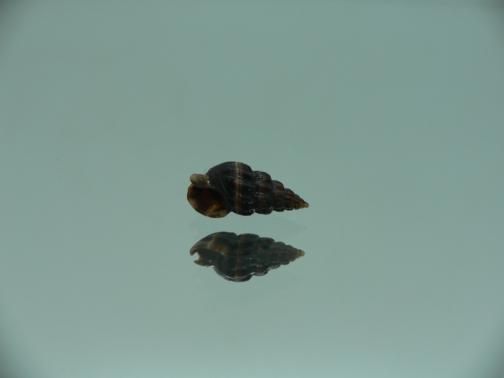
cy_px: 189
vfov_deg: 40.7
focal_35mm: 35
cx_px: 252
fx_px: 510
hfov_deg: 52.6
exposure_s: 1/80
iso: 80
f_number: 2.8
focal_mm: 4.6
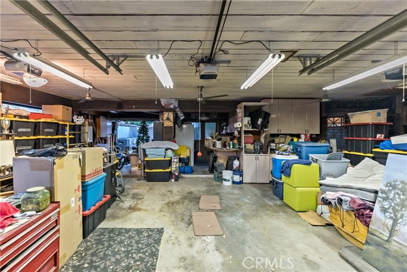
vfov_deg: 81.2
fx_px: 158
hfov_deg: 104.2
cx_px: 204
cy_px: 136
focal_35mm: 14
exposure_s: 1/160
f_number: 2.8
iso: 2500
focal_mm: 14
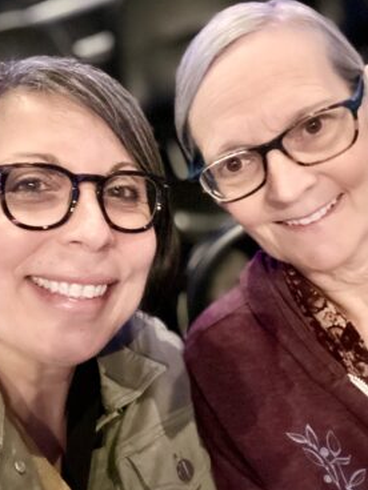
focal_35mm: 43
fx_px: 610
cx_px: 163
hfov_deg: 33.6
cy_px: 234
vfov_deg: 43.8
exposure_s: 1/15
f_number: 1.9
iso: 640
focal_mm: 2.69
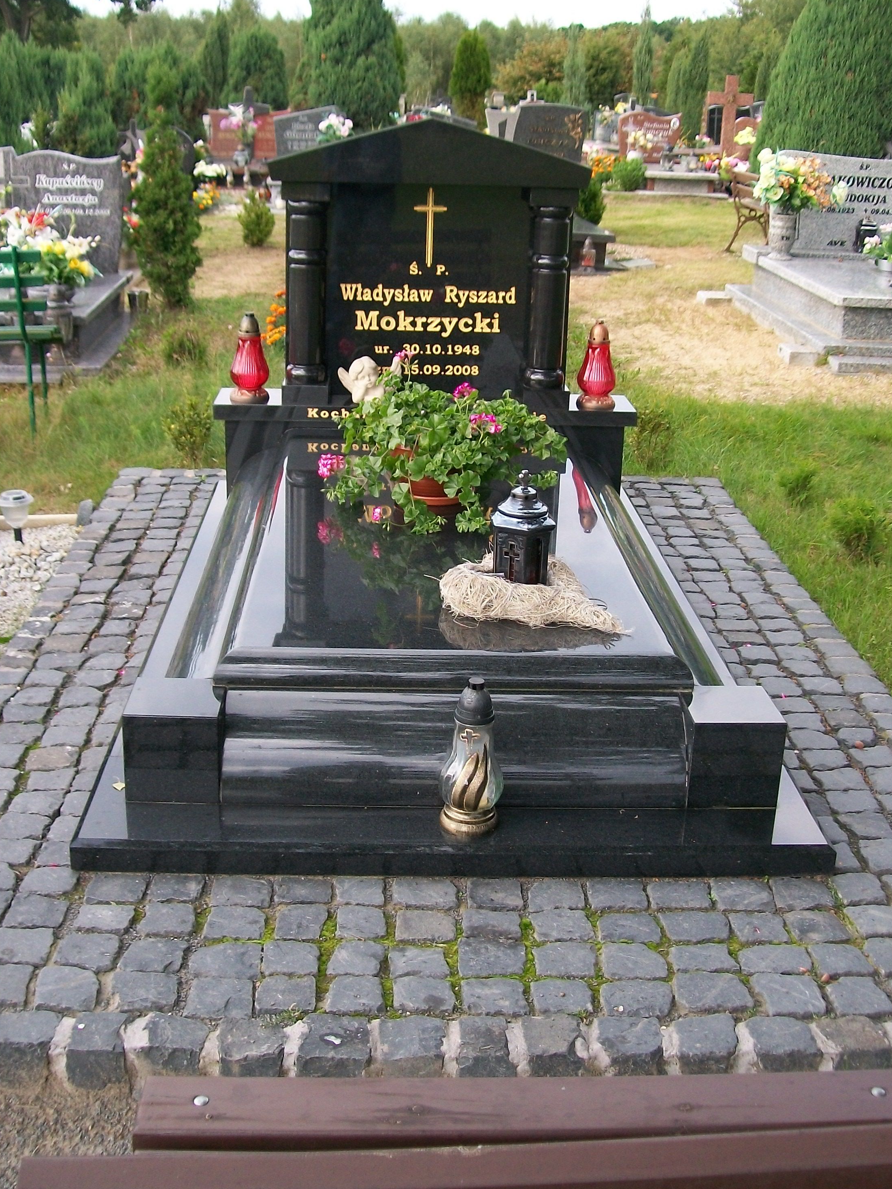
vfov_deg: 46.8
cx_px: 439
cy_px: 555
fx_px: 1375
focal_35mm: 40
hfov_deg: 36.0
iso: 80
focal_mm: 6
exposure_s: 1/200
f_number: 2.7
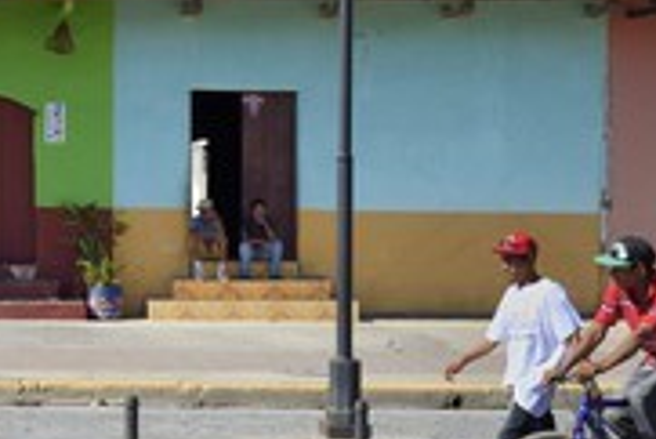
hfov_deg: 25.0
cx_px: 94
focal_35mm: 79
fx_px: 1441
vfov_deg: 17.3
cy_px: 243
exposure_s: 1/250
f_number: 13
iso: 200
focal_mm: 34
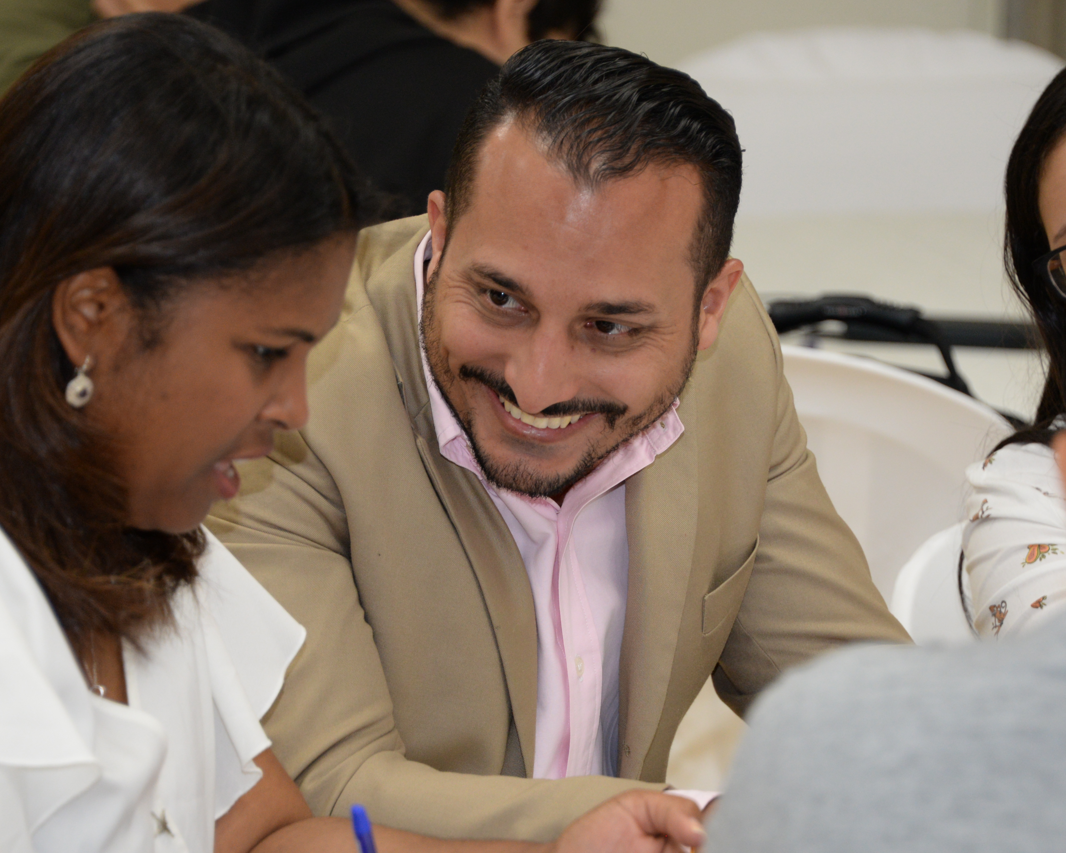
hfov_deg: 6.5
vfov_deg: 5.2
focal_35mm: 296
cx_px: 576
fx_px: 9339
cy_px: 515
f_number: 5.6
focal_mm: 210
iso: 1600
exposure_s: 1/160
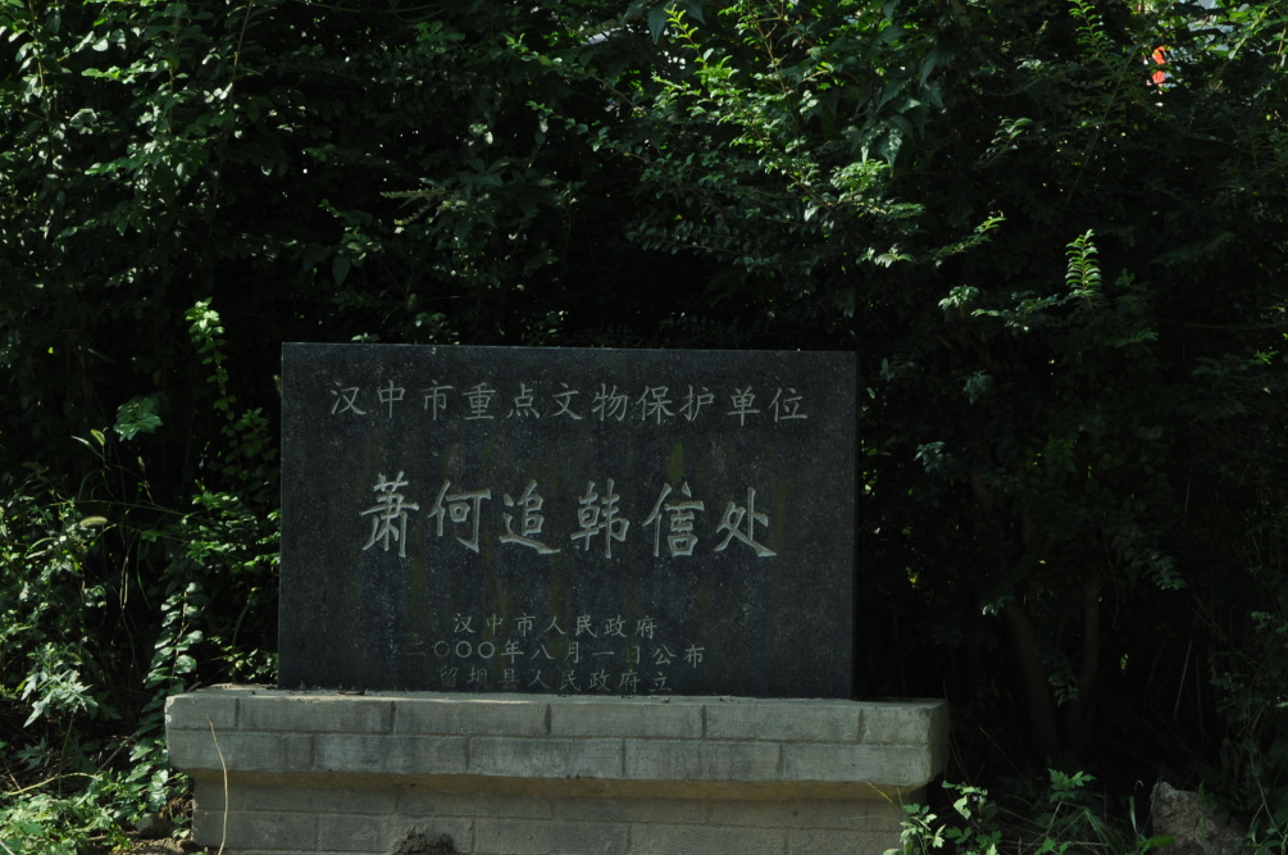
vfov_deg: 10.6
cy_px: 457
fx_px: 4609
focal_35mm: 129
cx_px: 686
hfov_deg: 15.9
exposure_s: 1/80
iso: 360
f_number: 13
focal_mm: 80
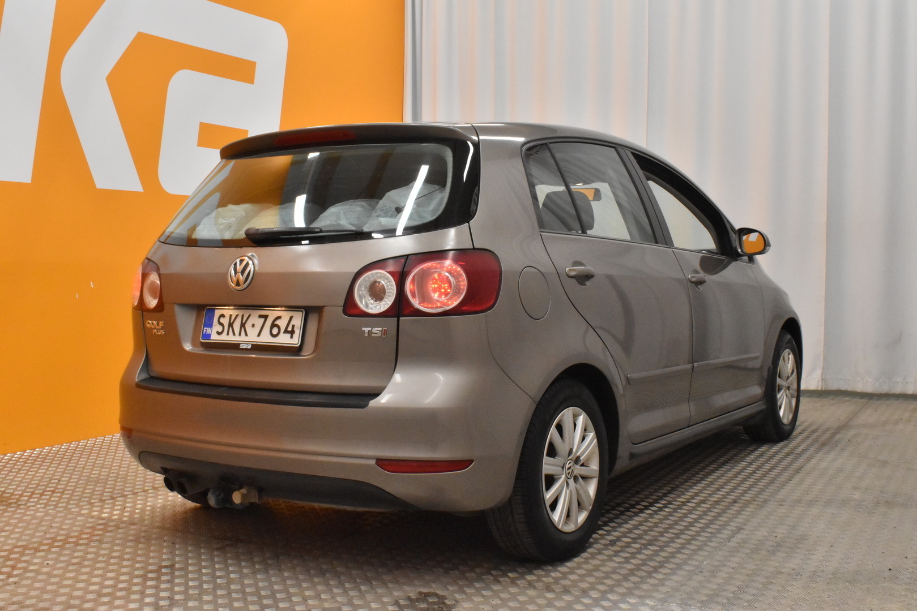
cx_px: 458
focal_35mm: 39
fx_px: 994
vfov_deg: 34.2
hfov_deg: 49.5
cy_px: 306
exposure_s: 1/40
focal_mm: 26
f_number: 25
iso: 3200
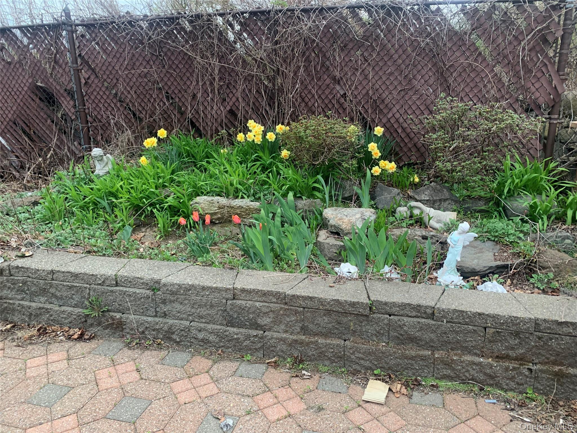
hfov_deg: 67.3
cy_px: 216
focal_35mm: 26
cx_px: 288
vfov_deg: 53.1
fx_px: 433
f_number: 1.8
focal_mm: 4.25
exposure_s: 1/60
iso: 125
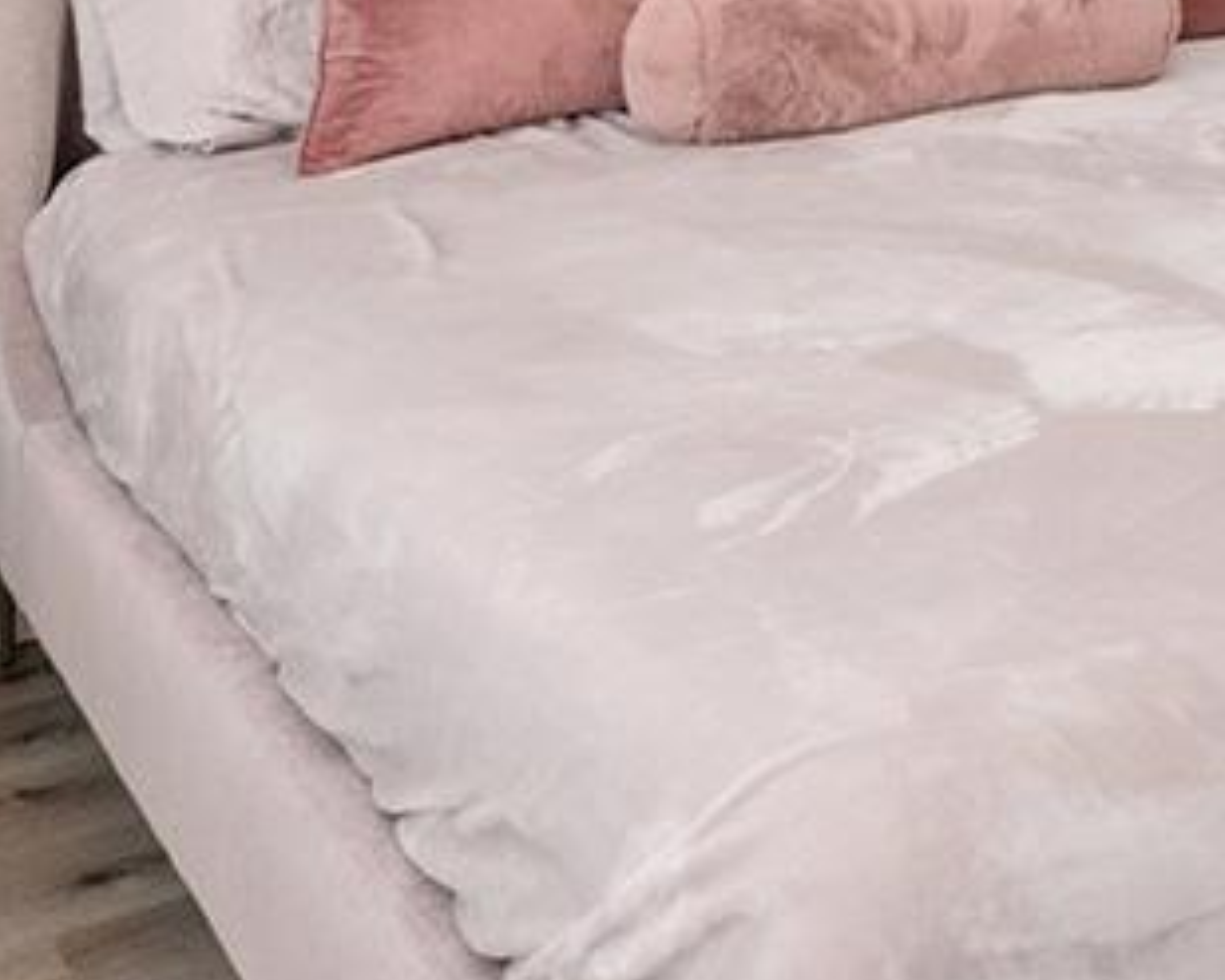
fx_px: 2465
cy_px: -302
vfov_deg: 20.5
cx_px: 1451
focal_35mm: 68
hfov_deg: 25.2
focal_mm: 14
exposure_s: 1/10
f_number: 7.1
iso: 320
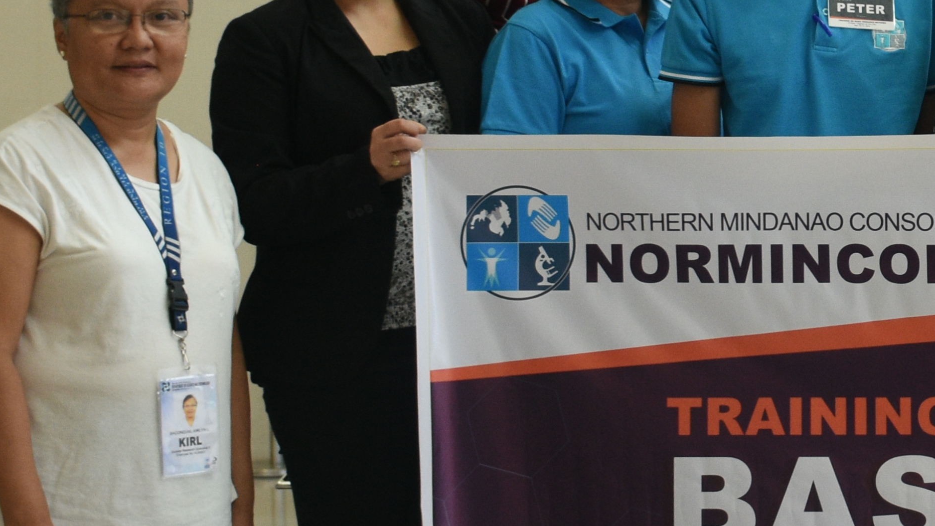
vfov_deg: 8.9
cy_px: 104
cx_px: 1159
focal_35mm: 136
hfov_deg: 15.2
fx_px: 3364
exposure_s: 1/40
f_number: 4
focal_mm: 27
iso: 500
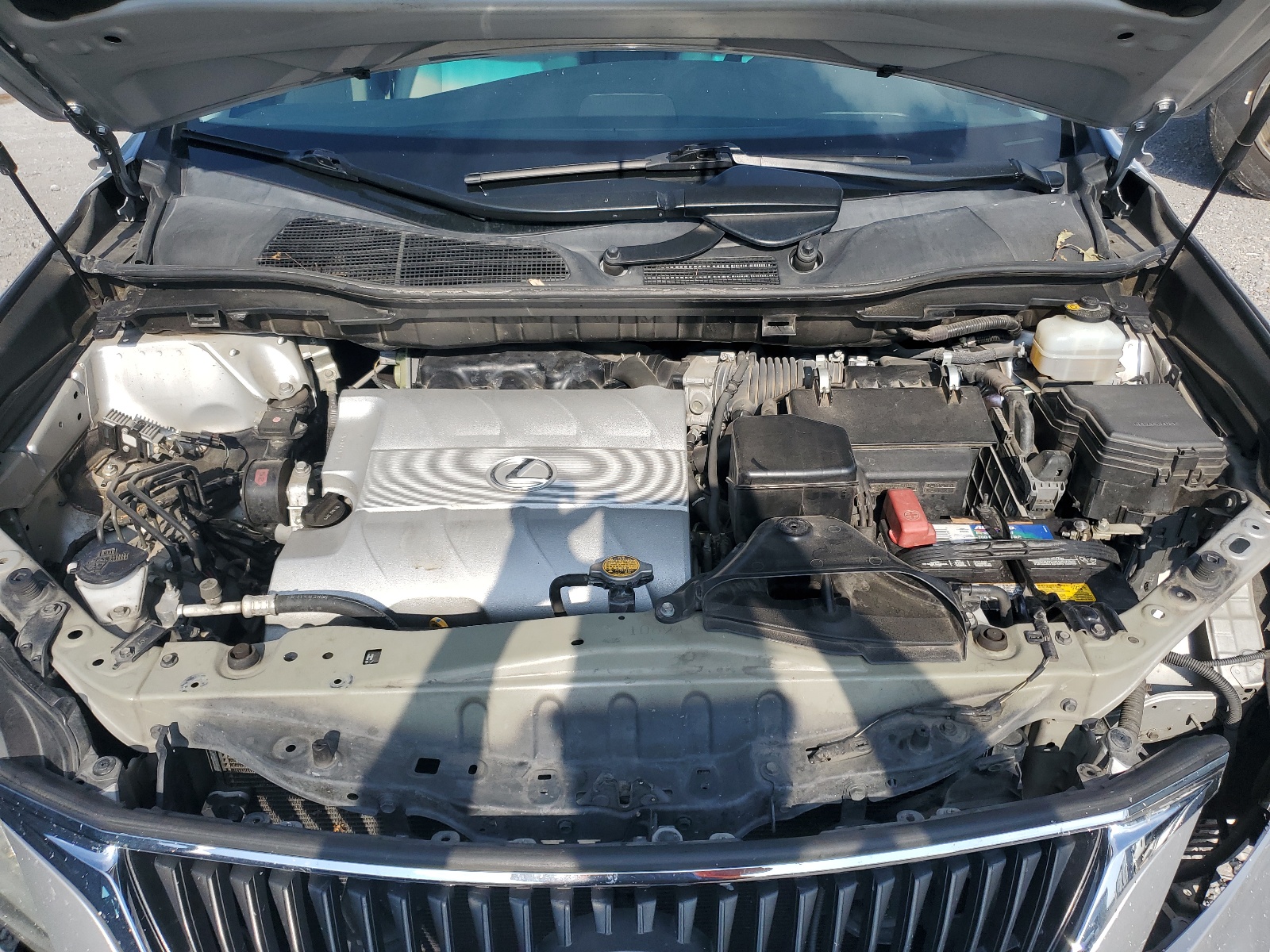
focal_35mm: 26
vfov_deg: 53.1
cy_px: 476
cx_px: 635
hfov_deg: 67.3
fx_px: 954
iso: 50
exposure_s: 1/2500
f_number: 1.5
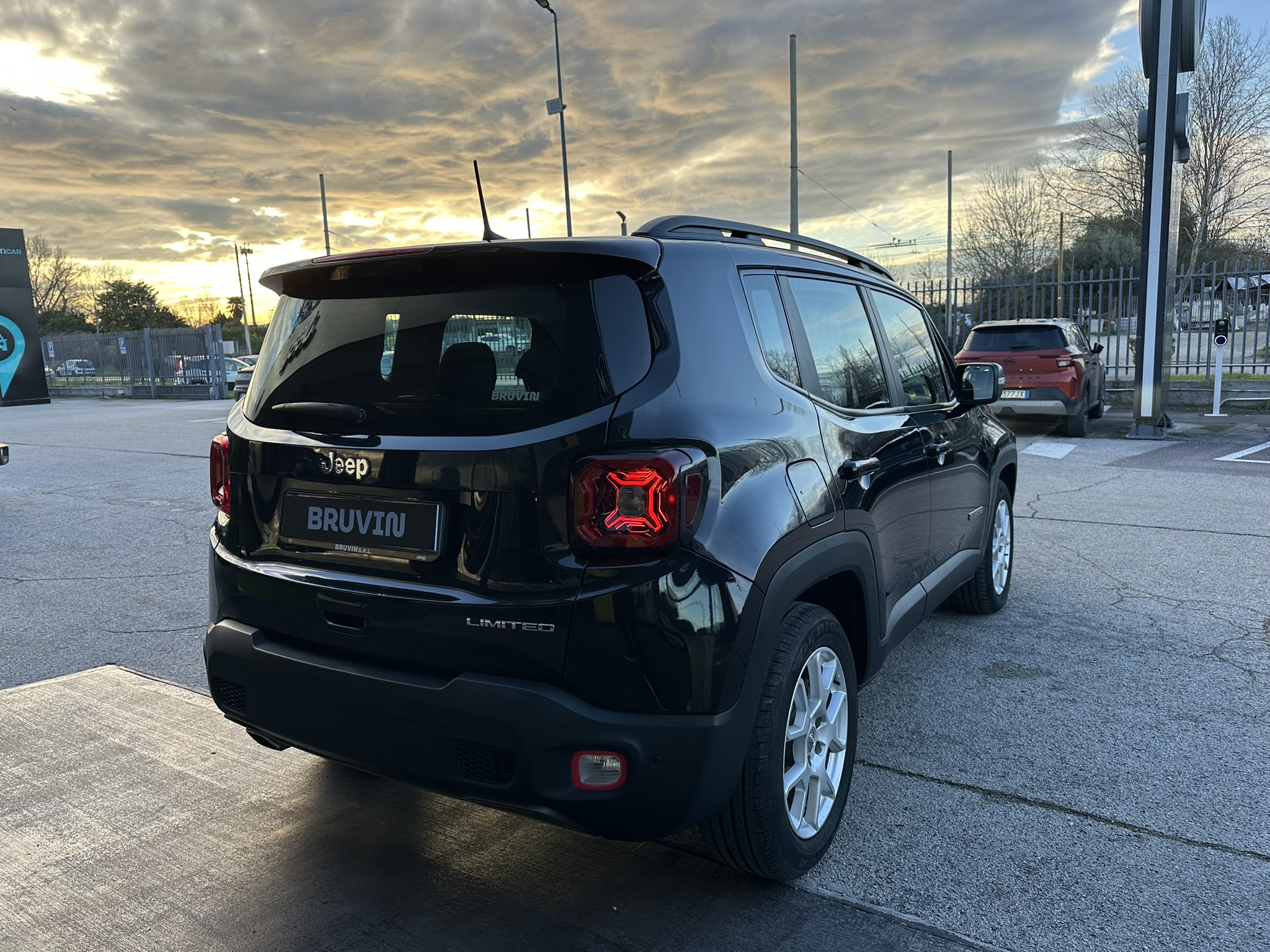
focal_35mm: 24
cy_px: 476
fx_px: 881
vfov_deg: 56.8
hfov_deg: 71.6
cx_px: 635
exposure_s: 1/709
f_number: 1.78
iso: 80
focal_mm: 6.86
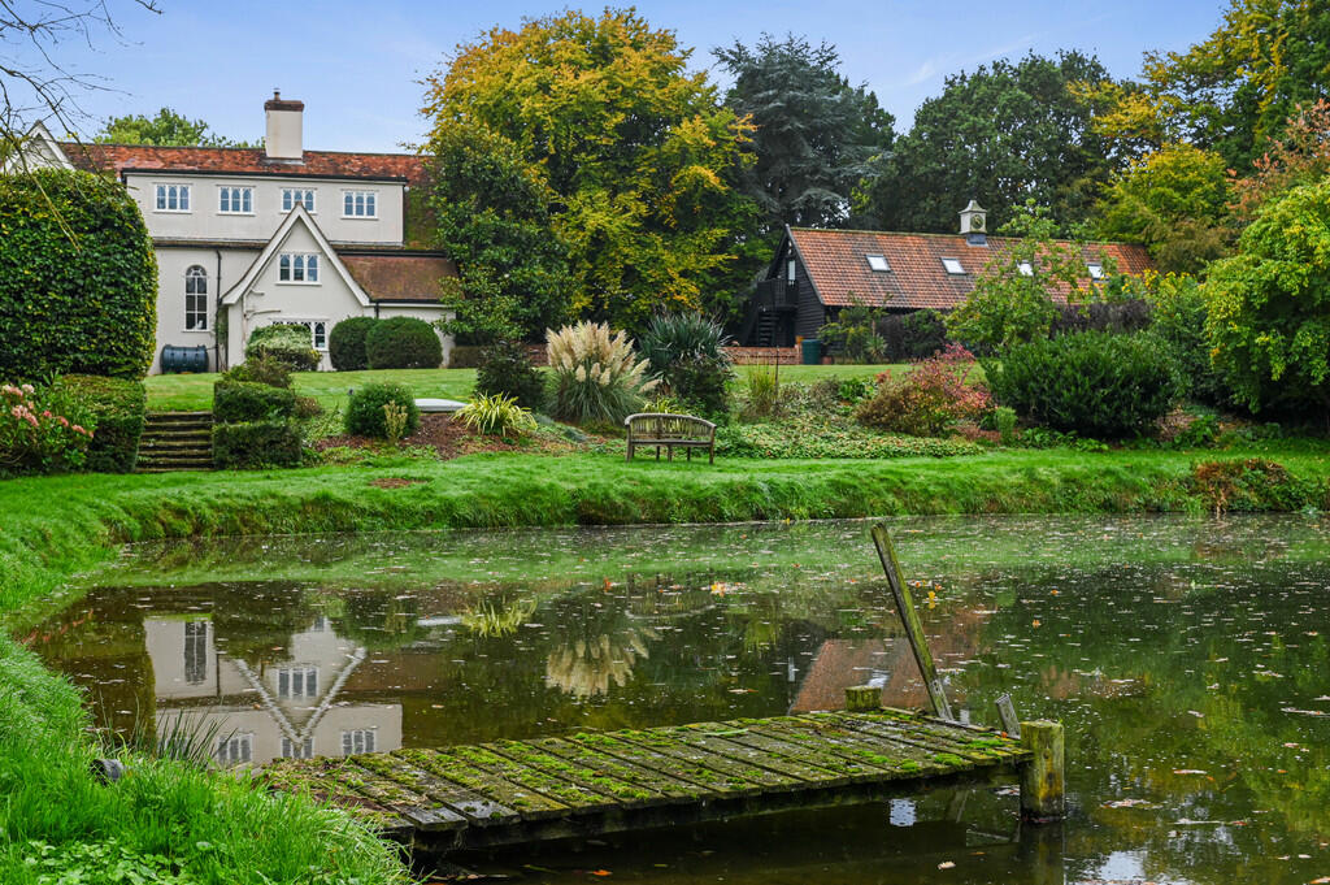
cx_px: 665
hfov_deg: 39.6
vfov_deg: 26.9
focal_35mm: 50
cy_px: 442
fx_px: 1846
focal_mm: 50
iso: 400
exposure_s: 1/160
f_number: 8
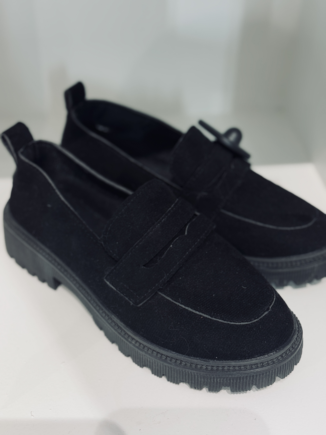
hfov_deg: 30.3
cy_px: 218
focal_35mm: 48
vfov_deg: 39.7
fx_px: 603
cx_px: 163
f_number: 1.78
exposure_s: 1/50
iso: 200
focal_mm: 6.76
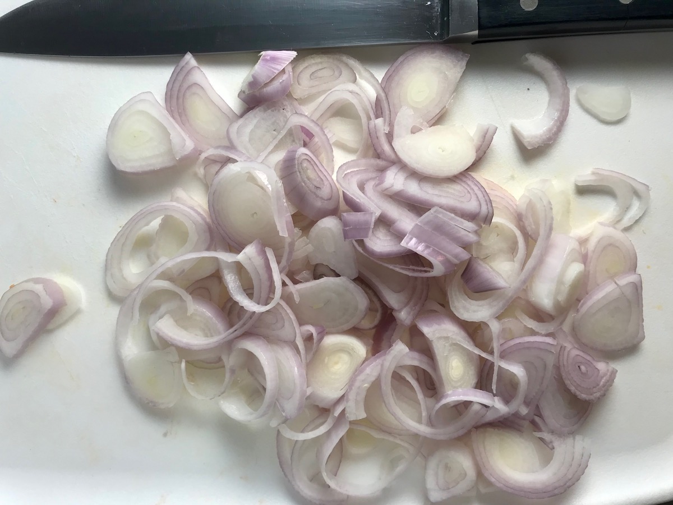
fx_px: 544
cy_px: 252
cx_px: 336
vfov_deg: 49.7
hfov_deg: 63.4
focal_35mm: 28
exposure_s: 1/60
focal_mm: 3.99
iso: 25
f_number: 1.8
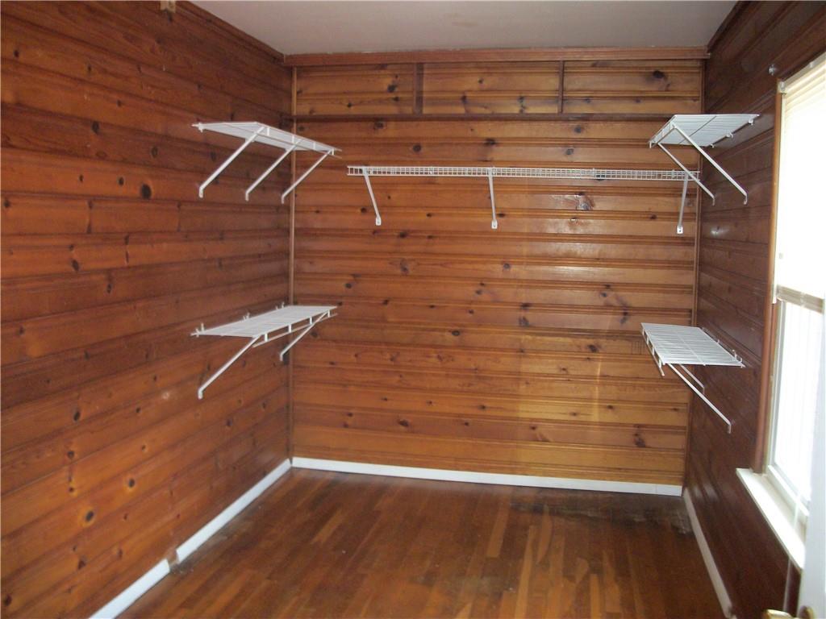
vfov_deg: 44.2
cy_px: 310
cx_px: 413
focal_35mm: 32
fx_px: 764
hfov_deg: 56.8
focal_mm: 5.7
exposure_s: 1/30
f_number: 2.9
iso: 250
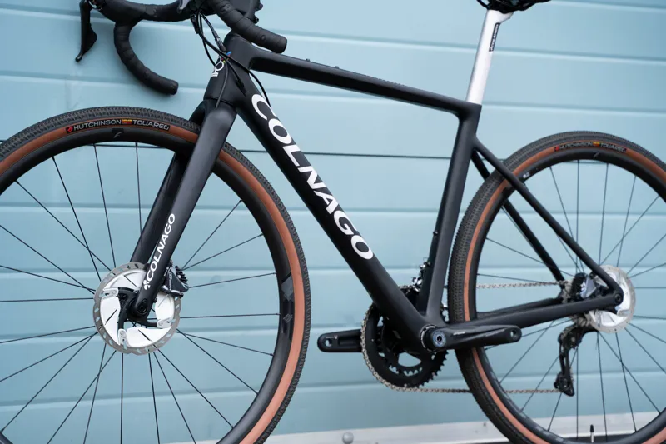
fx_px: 1387
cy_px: 222
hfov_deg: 27.0
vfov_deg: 18.2
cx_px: 333
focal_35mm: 75
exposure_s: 1/800
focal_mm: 75
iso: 500
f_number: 3.5
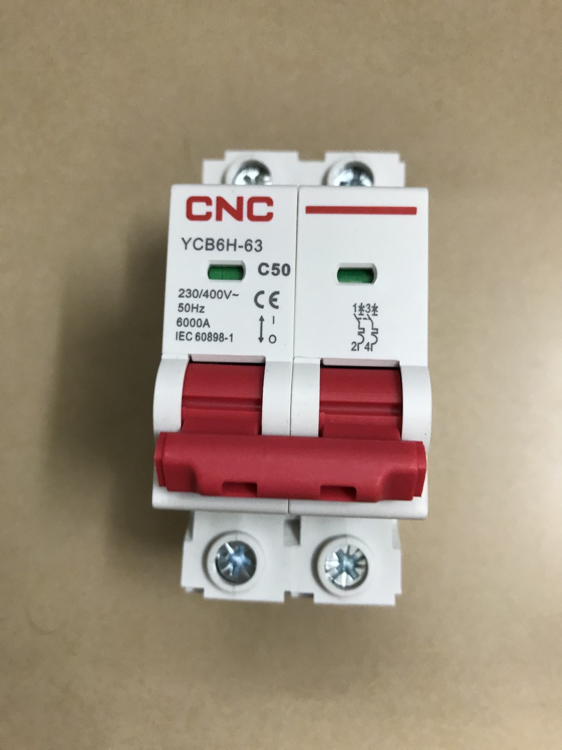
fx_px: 606
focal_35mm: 28
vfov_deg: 63.5
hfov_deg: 49.7
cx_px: 281
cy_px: 375
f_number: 1.8
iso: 40
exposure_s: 1/25
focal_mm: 3.99
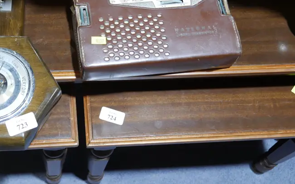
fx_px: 482
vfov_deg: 21.3
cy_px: 31
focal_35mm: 60
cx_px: 84
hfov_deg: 33.5
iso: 640
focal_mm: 18
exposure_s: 1/60
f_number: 4
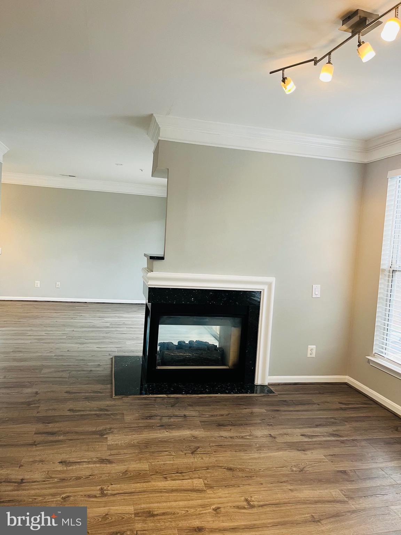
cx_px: 200
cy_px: 268
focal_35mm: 26
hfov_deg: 53.1
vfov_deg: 67.3
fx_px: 402
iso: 125
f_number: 1.6
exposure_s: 1/60
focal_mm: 5.1
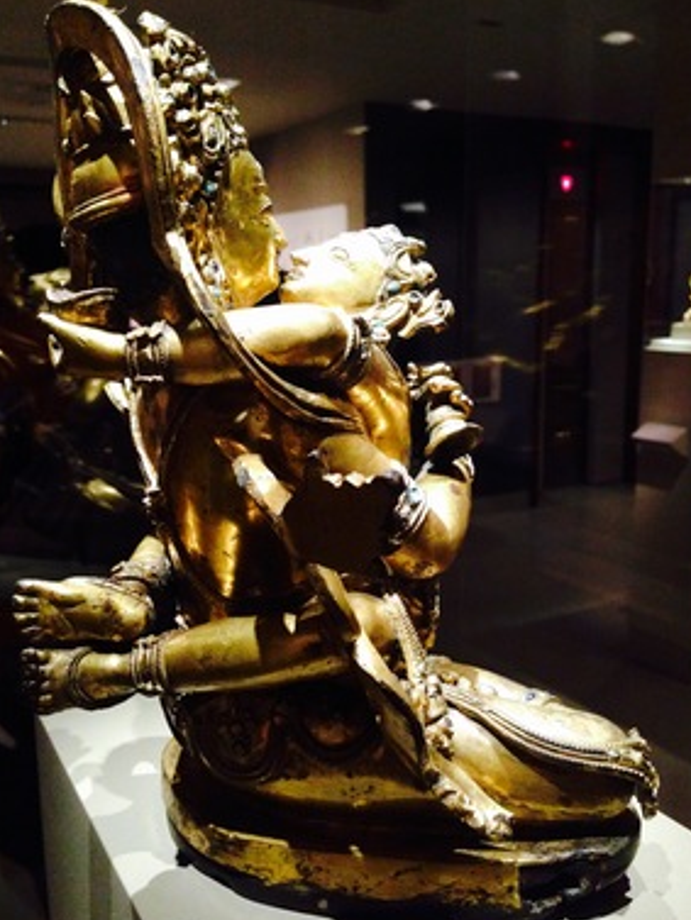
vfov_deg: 52.6
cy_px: 444
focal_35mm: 35
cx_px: 342
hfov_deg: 40.7
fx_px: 931
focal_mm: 4.12
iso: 400
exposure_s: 1/20
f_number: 2.4
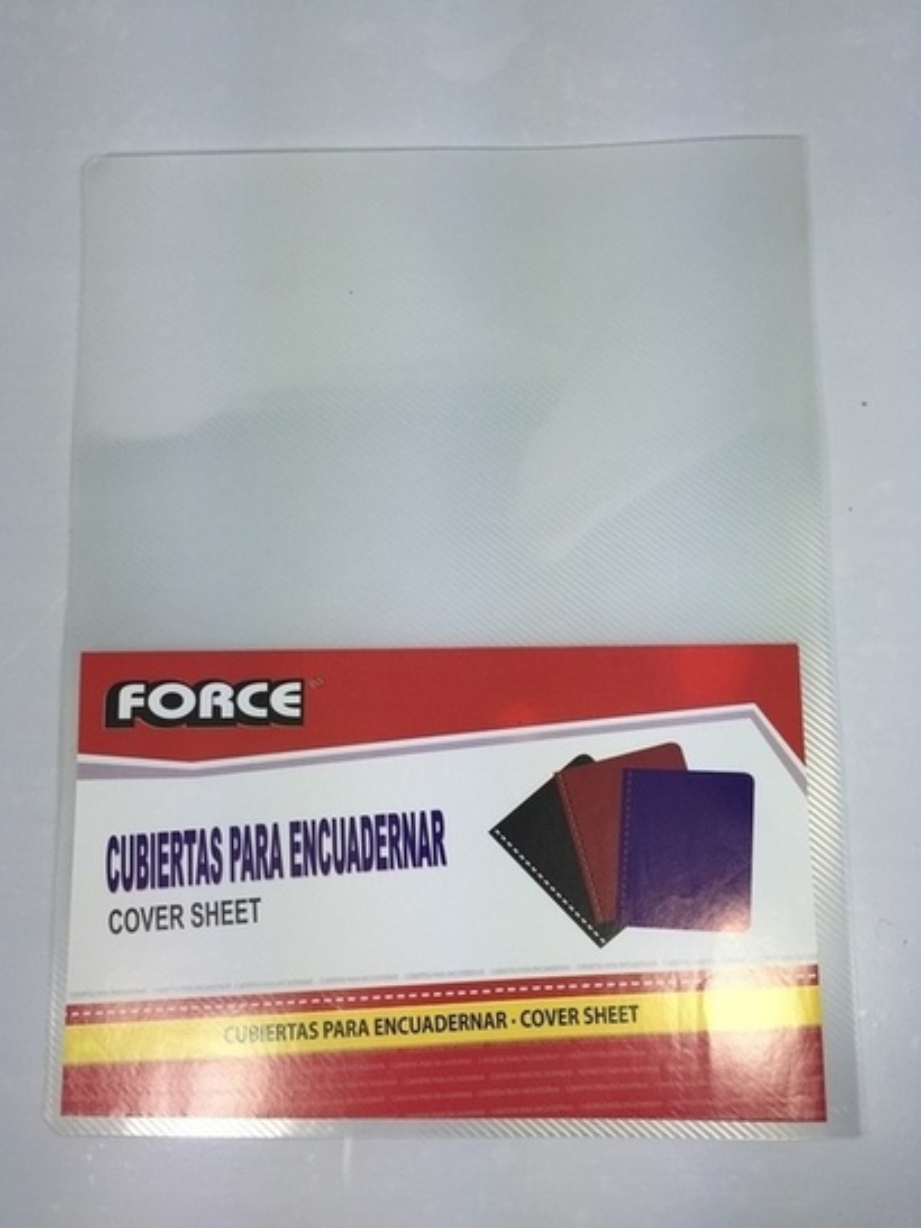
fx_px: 1029
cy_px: 614
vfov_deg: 61.7
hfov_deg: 48.2
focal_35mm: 29
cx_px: 460
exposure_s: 1/347
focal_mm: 4.15
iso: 32
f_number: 2.2
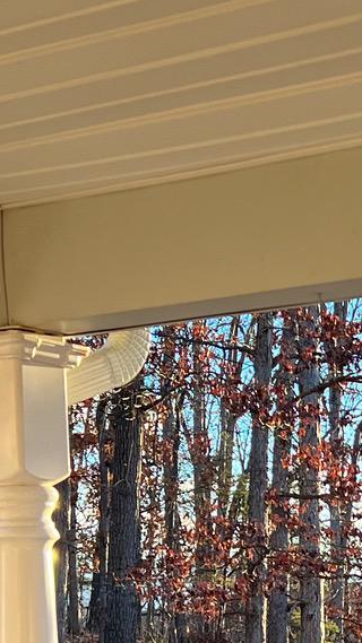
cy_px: 668
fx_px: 1741
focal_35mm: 102
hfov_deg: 11.5
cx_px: 506
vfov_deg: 20.2
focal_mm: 5.7
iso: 50
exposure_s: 1/304
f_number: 1.5
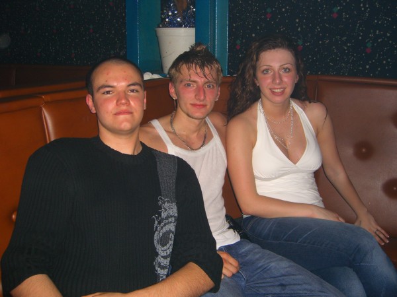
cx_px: 198
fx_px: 436
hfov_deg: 49.0
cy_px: 148
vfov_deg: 37.7
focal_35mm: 38
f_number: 2.8
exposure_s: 1/60
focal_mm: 7.9
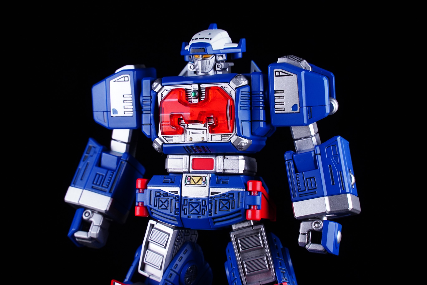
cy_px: 142
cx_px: 214
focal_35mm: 70
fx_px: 830
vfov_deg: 19.5
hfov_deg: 28.8
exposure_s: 1/80
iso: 2500
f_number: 13
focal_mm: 70
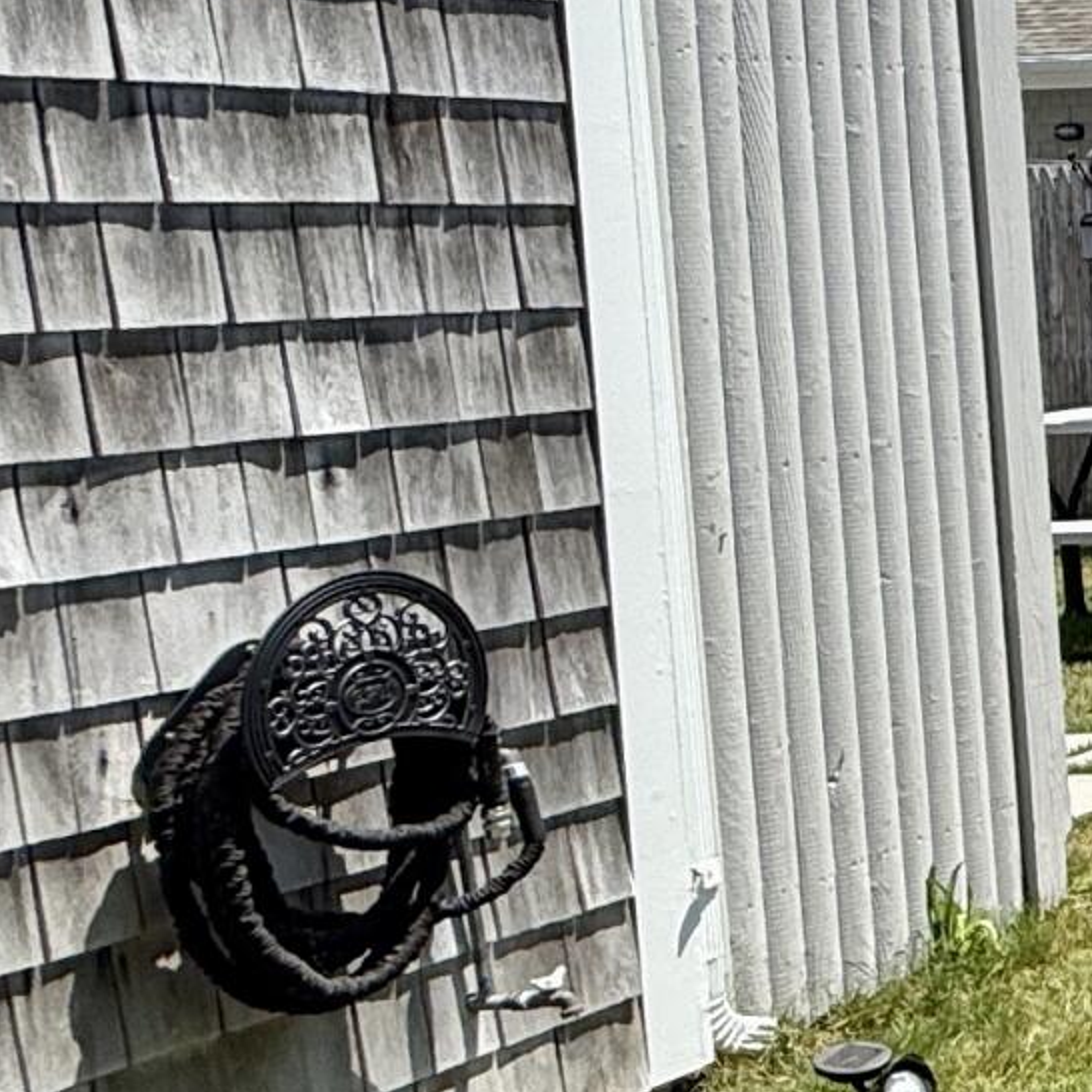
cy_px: 376
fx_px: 2427
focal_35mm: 68
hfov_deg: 15.9
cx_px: 2468
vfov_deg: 25.2
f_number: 2.2
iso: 50
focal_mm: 2.22
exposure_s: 1/1431
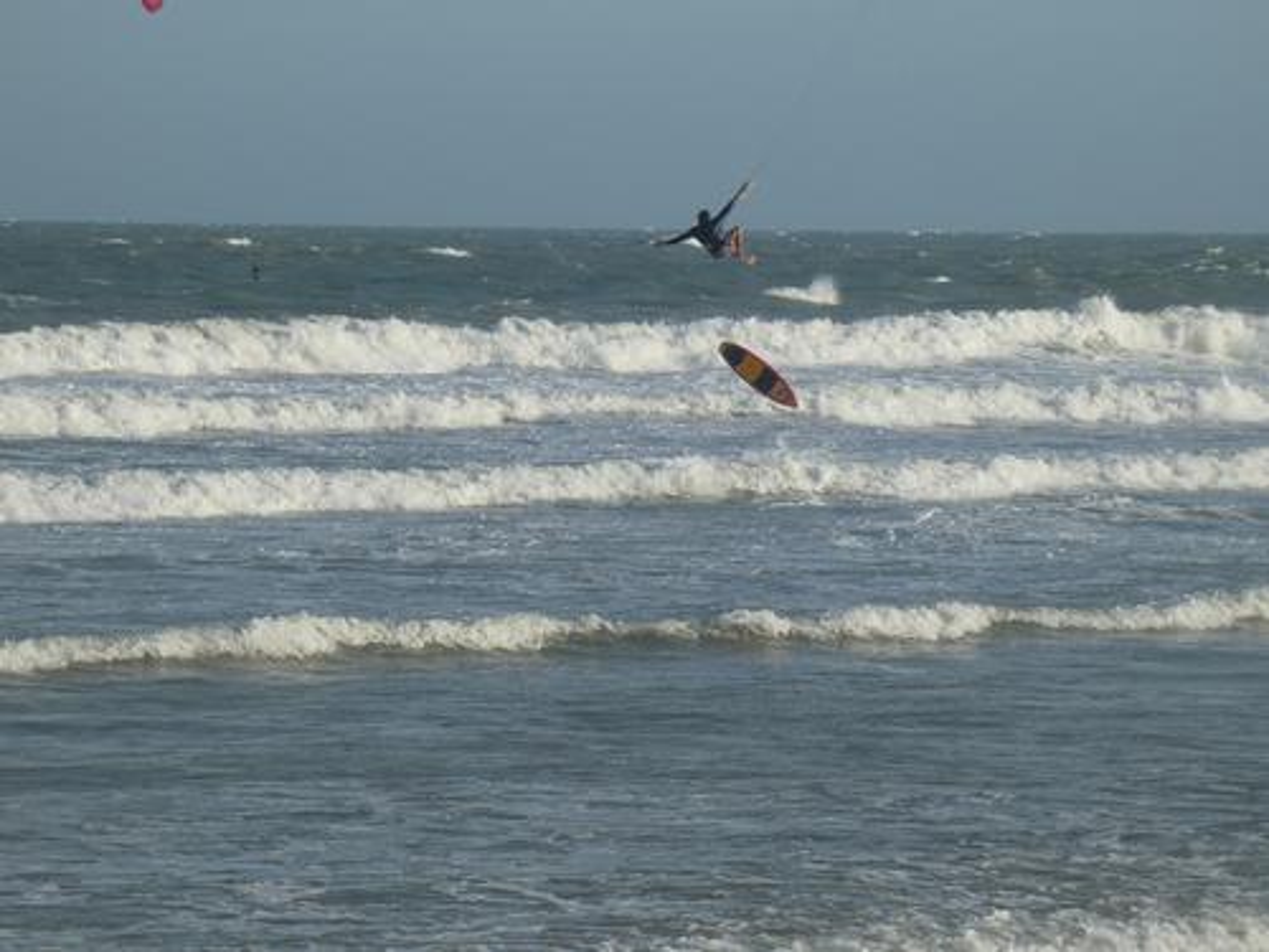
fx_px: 8175
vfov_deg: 6.7
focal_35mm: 223
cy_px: 476
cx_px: 634
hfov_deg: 8.9
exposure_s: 1/500
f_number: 5.5
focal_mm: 39.9
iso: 80
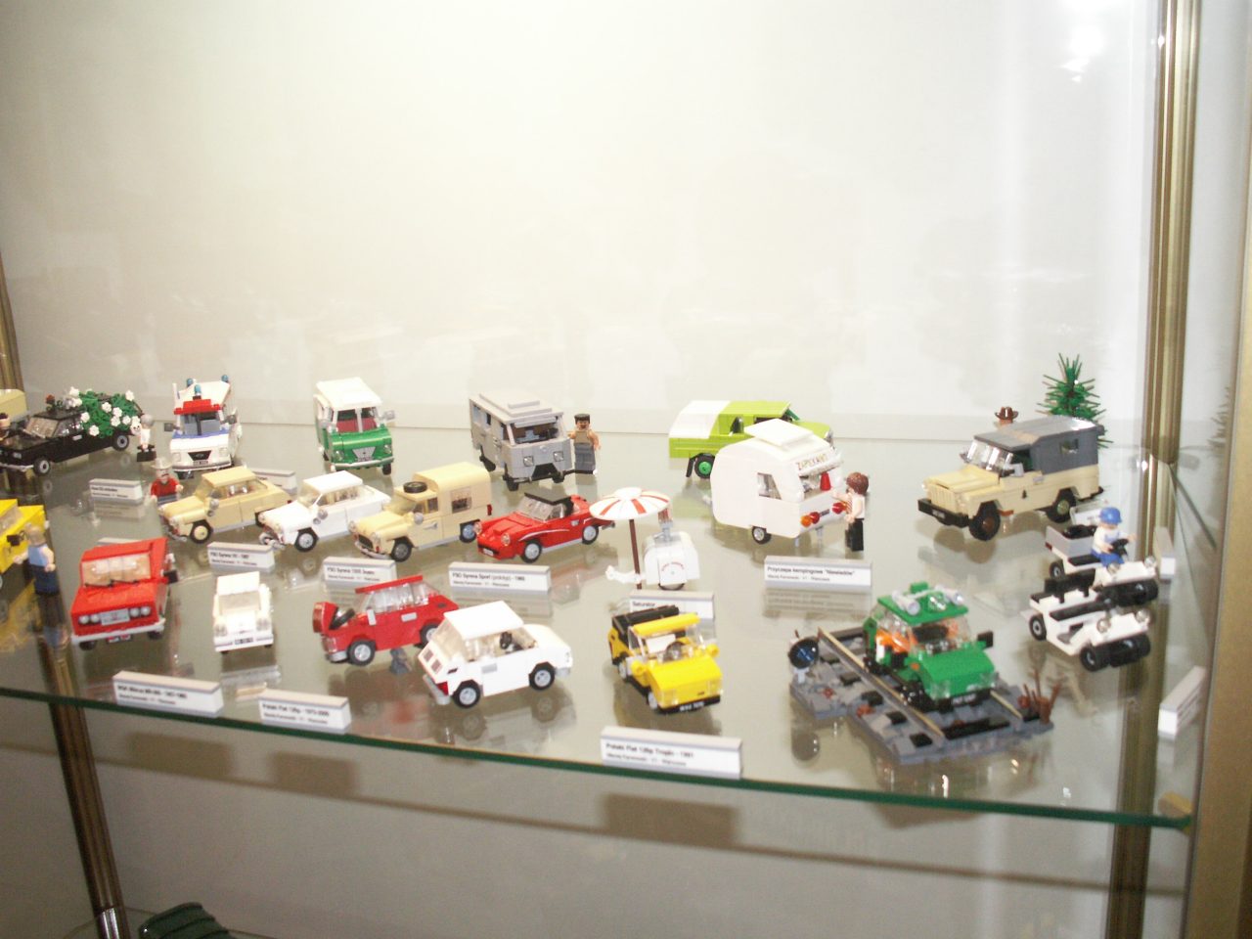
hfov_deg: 52.6
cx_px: 626
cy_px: 470
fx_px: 1266
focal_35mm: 35
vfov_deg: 40.7
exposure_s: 1/60
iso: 160
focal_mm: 5.86
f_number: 2.8
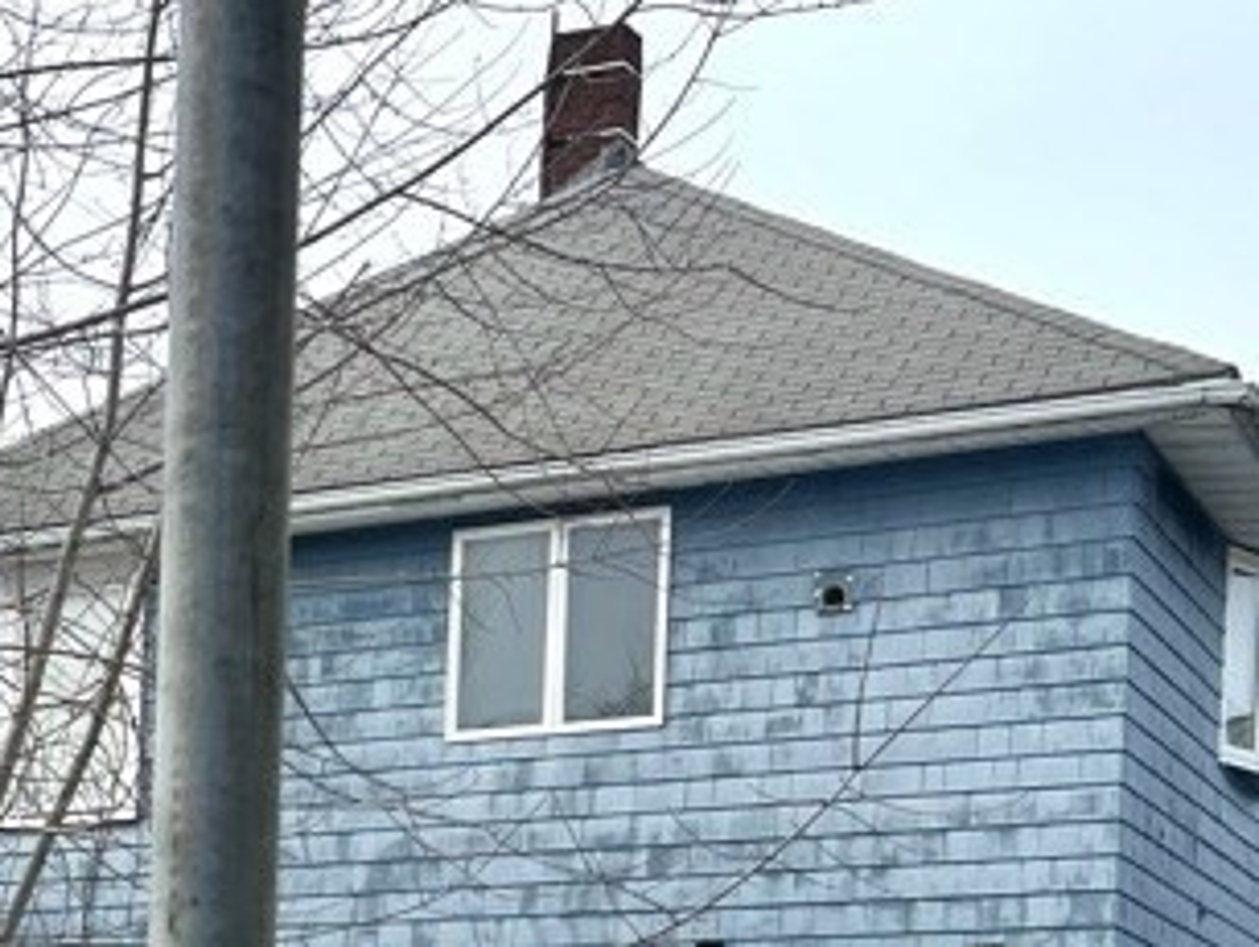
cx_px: -564
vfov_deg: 15.9
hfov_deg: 19.8
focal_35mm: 87
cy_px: 1309
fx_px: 3167
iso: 50
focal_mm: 5.7
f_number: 1.5
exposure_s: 1/3356
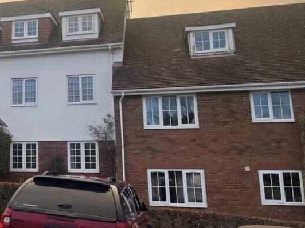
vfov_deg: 28.8
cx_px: 15
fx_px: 441
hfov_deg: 35.3
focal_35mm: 50
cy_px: 69
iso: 32
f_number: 1.6
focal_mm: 4.2
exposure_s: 1/1024
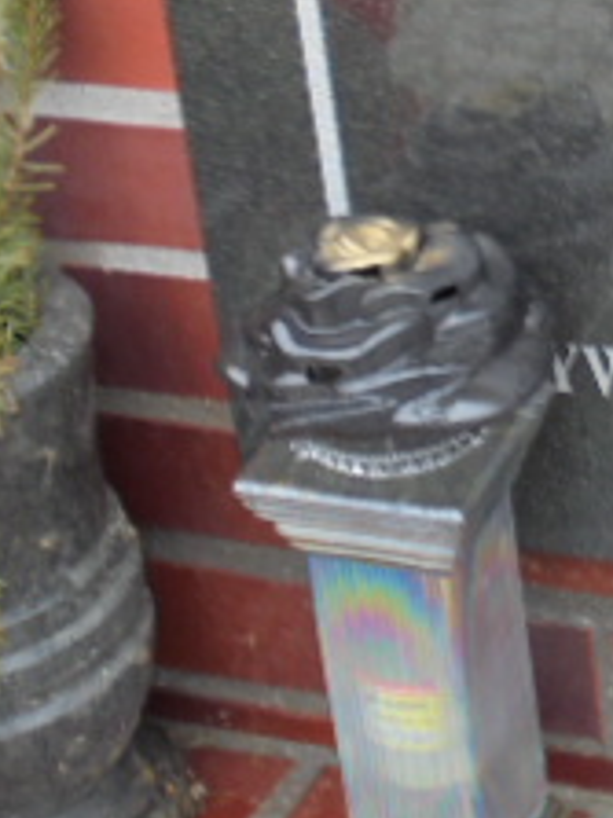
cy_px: -48
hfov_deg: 13.3
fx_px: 2576
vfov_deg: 17.5
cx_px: 690
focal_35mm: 109
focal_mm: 6.9
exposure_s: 1/40
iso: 100
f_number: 4.2
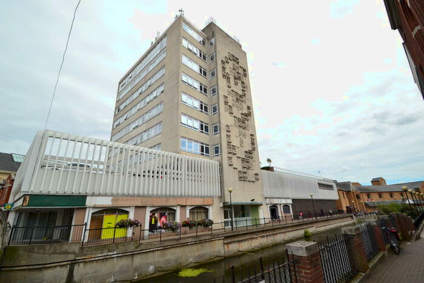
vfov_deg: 77.4
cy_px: 142
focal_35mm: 15
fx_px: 177
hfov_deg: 100.4
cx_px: 212
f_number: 11
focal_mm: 10
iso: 400
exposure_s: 1/500
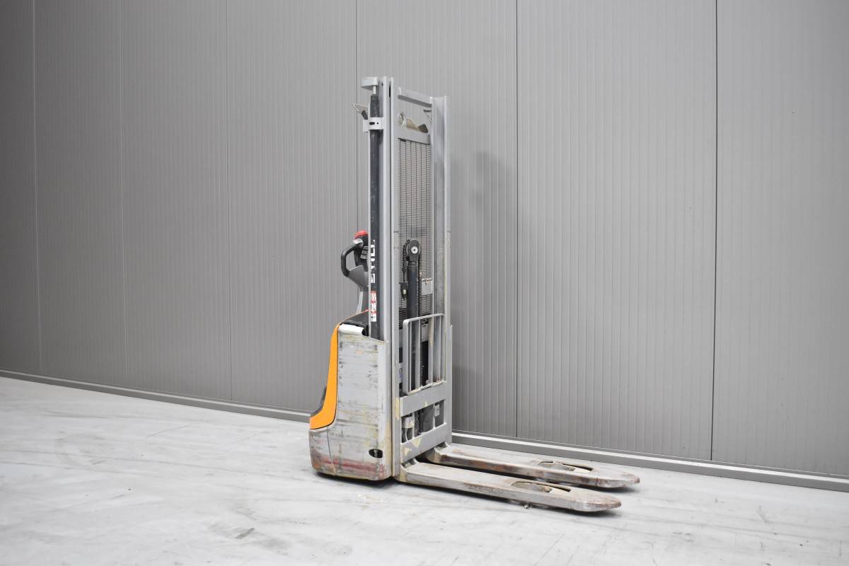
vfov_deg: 40.0
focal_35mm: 33
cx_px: 424
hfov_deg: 57.2
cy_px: 283
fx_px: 778
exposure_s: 1/50
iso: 1600
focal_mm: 22
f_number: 4
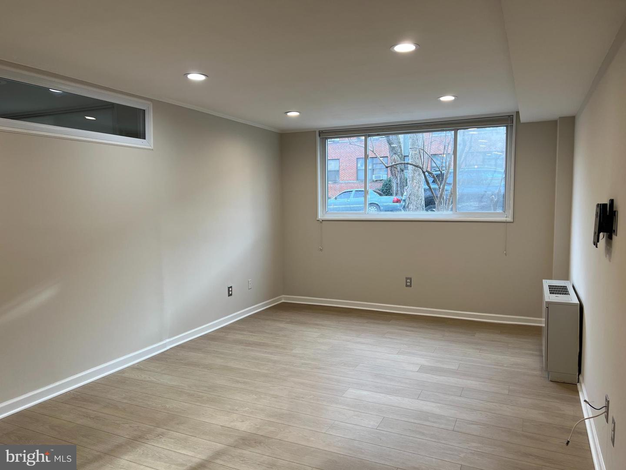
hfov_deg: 67.3
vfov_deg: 53.1
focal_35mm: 26
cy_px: 235
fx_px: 470
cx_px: 313
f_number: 1.5
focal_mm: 5.7
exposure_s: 1/120
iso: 50
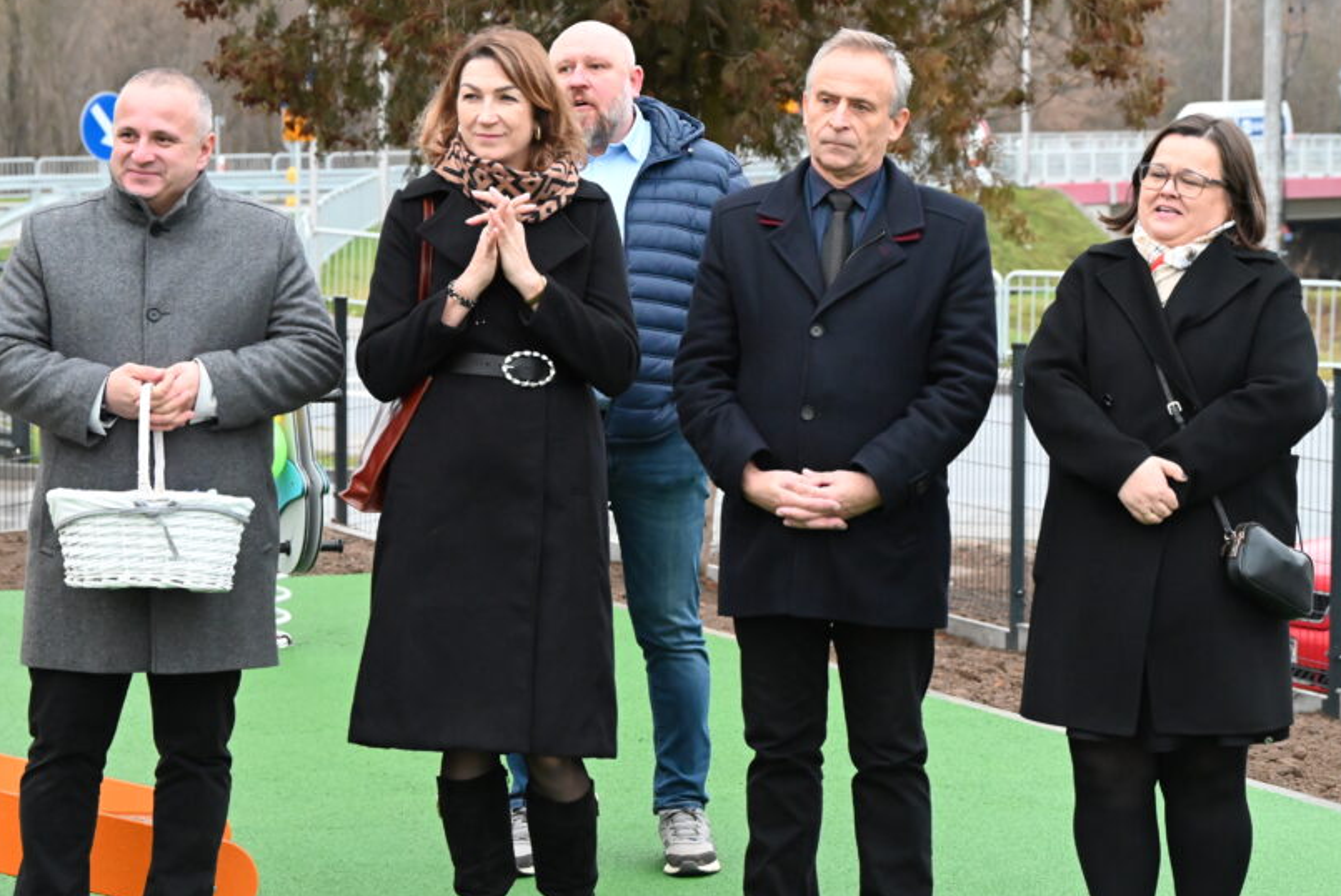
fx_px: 3839
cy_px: 496
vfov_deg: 13.3
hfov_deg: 19.8
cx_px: 663
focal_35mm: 103
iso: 7200
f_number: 6.3
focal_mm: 81
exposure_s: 1/200
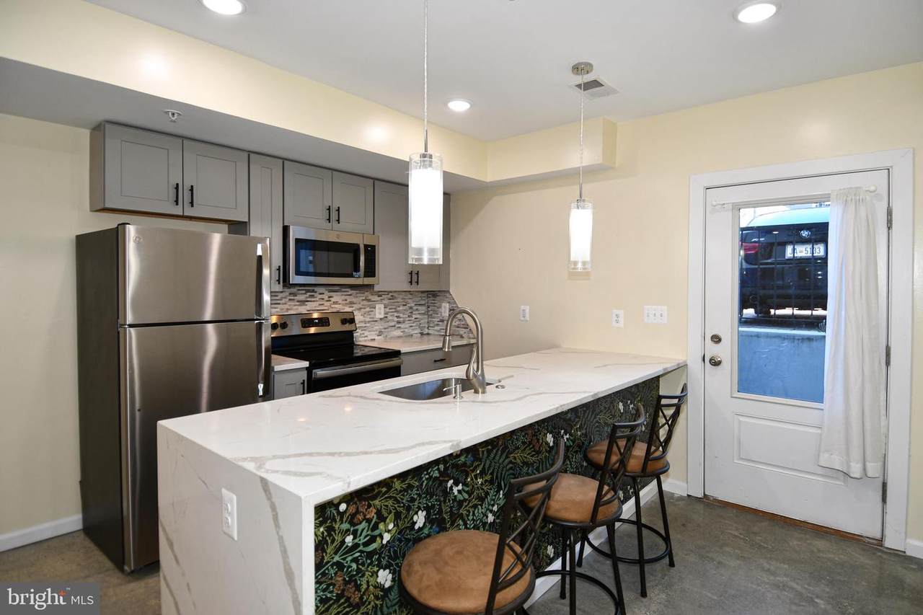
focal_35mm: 18
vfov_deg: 67.4
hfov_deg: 90.0
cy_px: 308
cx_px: 462
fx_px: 461
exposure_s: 1/60
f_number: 4
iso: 220
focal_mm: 12
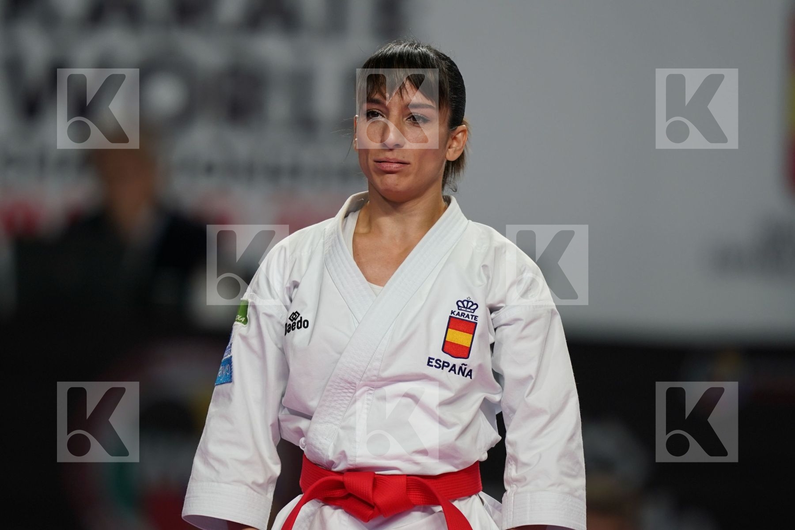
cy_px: 265
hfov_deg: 3.4
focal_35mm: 600
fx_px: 13249
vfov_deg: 2.3
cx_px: 398
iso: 500
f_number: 2.8
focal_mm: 400
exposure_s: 1/400
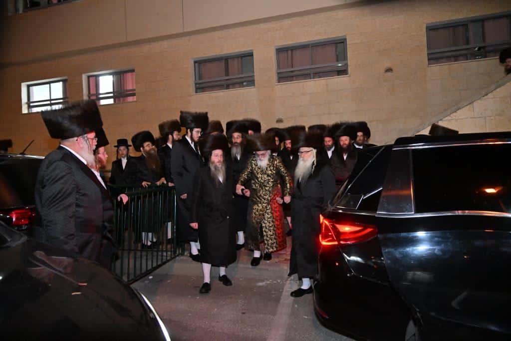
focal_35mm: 24
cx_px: 256
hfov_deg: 73.7
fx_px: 341
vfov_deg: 53.1
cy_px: 170
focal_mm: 24
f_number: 4
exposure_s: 1/125
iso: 2000
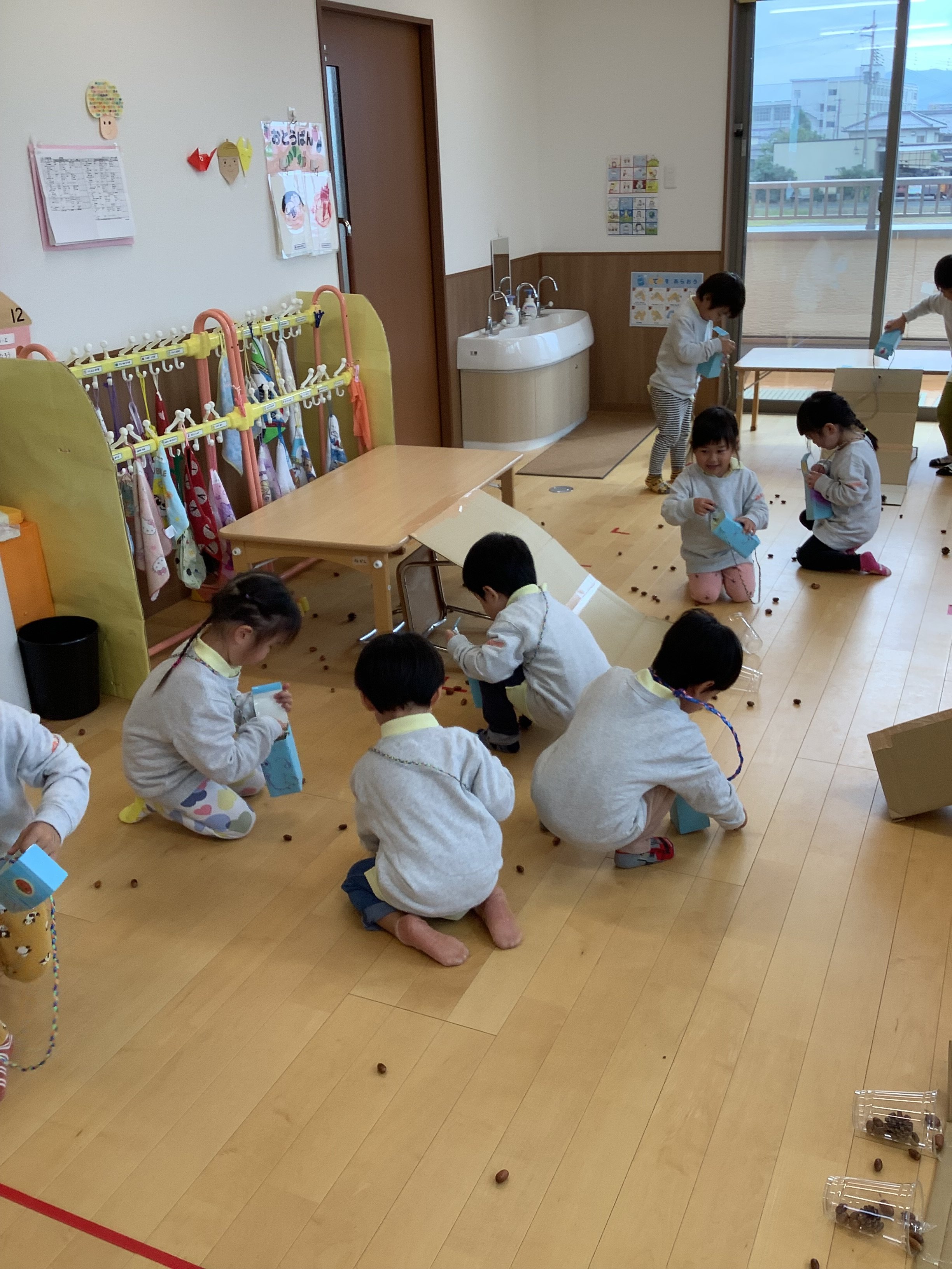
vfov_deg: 58.4
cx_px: 476
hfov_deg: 45.4
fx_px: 1137
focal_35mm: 31
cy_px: 634
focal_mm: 3.3
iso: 40
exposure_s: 1/100
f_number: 2.4
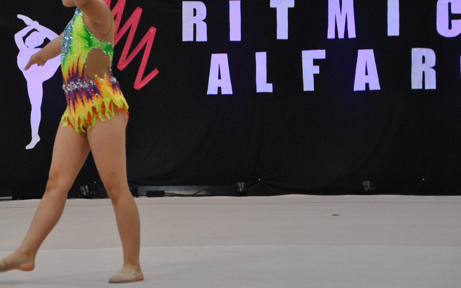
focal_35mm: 170
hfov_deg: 12.3
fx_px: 2133
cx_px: 145
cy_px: 66
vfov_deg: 7.7
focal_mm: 75
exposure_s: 1/200
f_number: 5.3
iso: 800
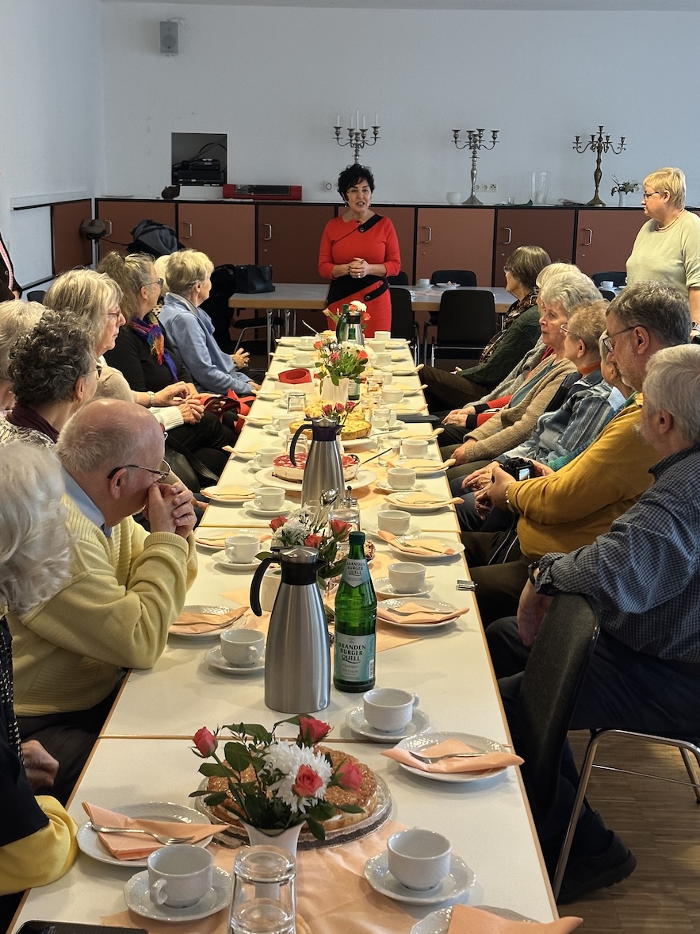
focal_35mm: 53
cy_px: 459
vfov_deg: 36.2
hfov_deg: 27.5
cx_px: 326
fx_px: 1429
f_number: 1.78
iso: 250
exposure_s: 1/50
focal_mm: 6.86
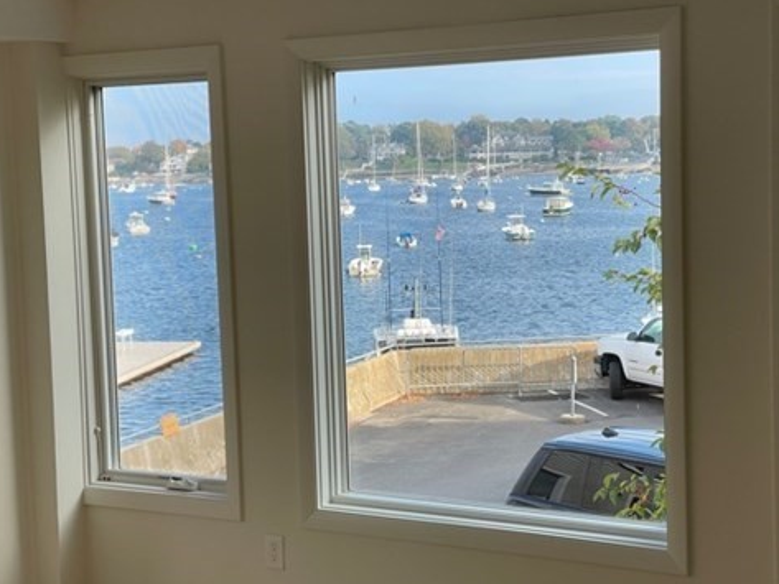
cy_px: 313
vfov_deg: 22.3
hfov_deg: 29.4
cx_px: 392
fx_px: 1486
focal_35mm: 66
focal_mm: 6
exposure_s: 1/221
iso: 25
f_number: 2
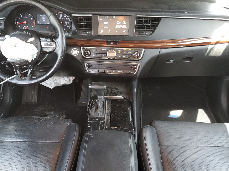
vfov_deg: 40.7
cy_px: 91
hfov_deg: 52.5
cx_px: 101
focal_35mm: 35
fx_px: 231
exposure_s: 1/60.2
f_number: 1.5
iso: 129
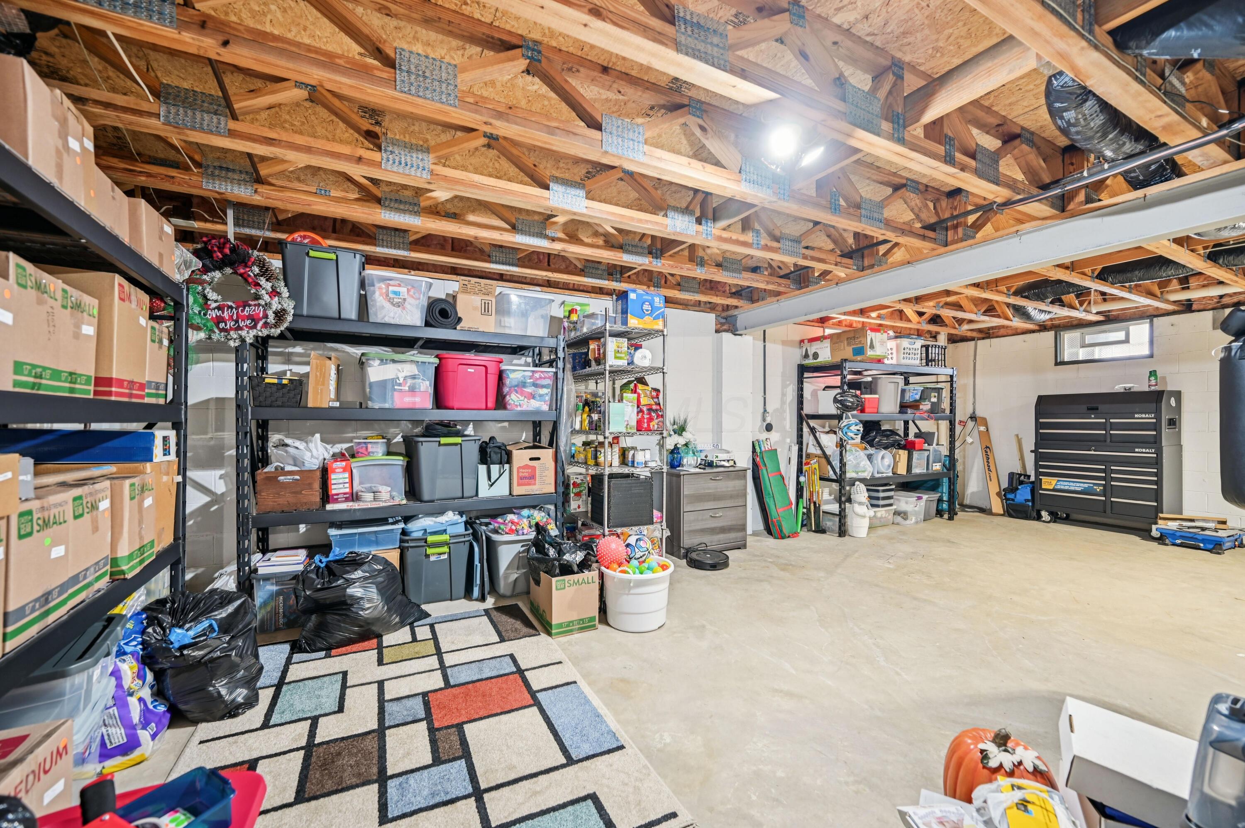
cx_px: 622
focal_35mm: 14
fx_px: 484
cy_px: 414
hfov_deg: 104.3
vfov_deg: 81.1
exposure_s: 1/6
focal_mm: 14
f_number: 4
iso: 400
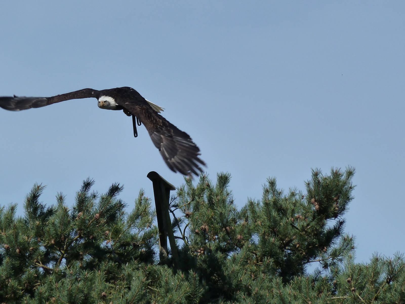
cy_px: 152
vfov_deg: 3.7
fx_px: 4668
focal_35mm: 399
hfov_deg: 5.0
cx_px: 202
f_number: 5.6
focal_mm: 49.2
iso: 125
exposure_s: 1/640
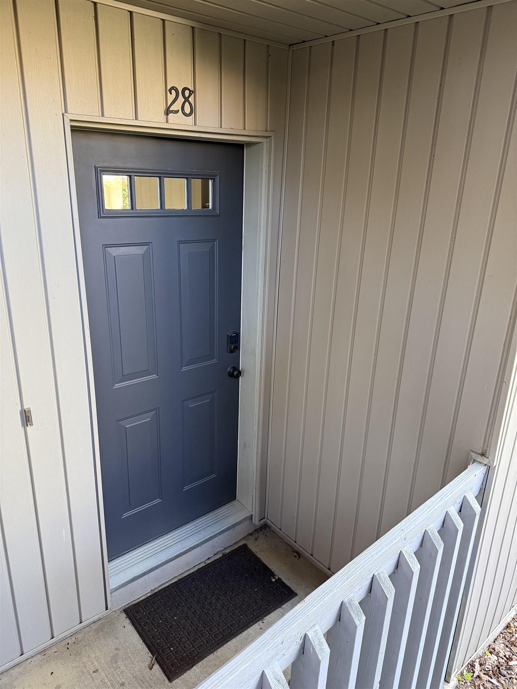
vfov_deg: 71.6
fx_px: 478
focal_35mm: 24
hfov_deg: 56.8
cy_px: 344
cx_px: 258
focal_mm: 6.76
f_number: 1.78
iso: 250
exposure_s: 1/60
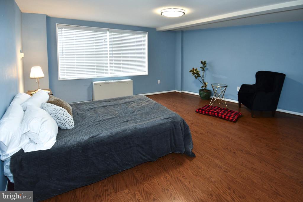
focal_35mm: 18
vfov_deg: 67.4
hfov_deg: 90.0
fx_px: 152
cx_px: 152
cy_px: 101
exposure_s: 1/60
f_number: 4
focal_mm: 12
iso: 500
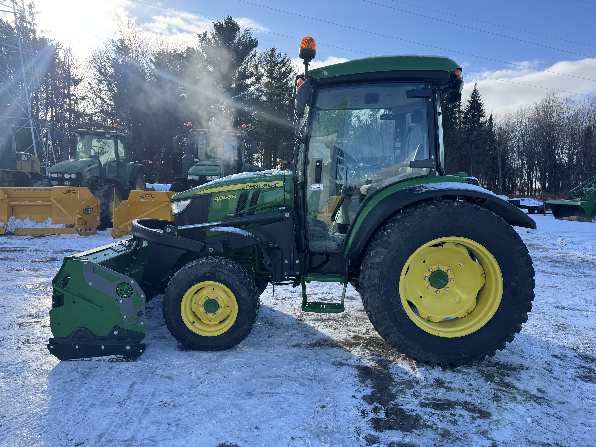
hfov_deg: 71.6
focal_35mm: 24
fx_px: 413
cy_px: 224
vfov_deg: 56.8
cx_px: 298
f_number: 1.78
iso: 80
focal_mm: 6.76
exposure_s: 1/1425
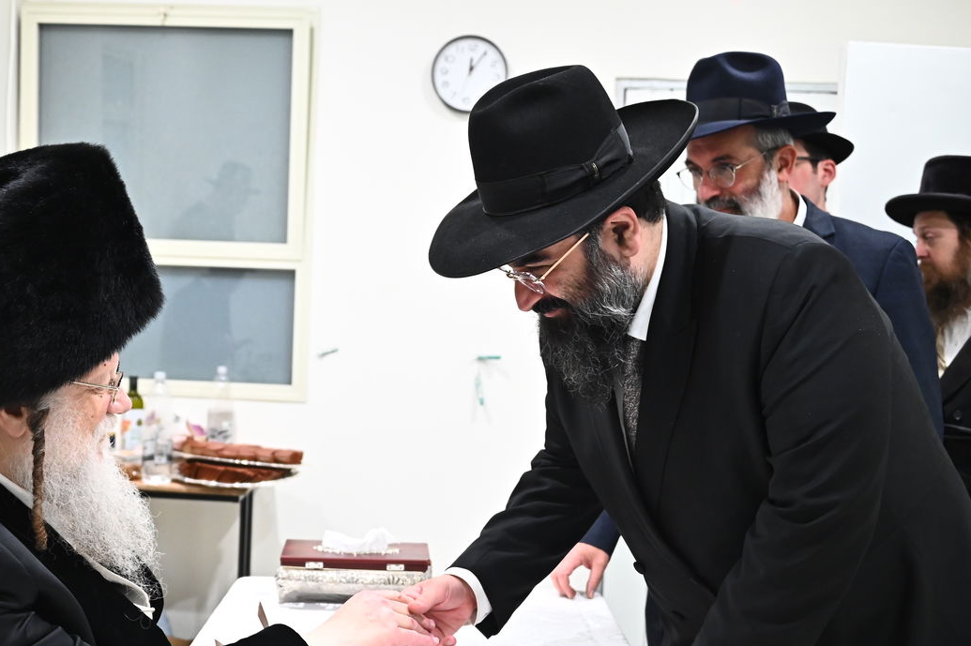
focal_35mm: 46
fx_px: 1240
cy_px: 383
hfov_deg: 42.4
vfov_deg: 29.2
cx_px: 366
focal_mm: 34
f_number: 3.8
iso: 3200
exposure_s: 1/200
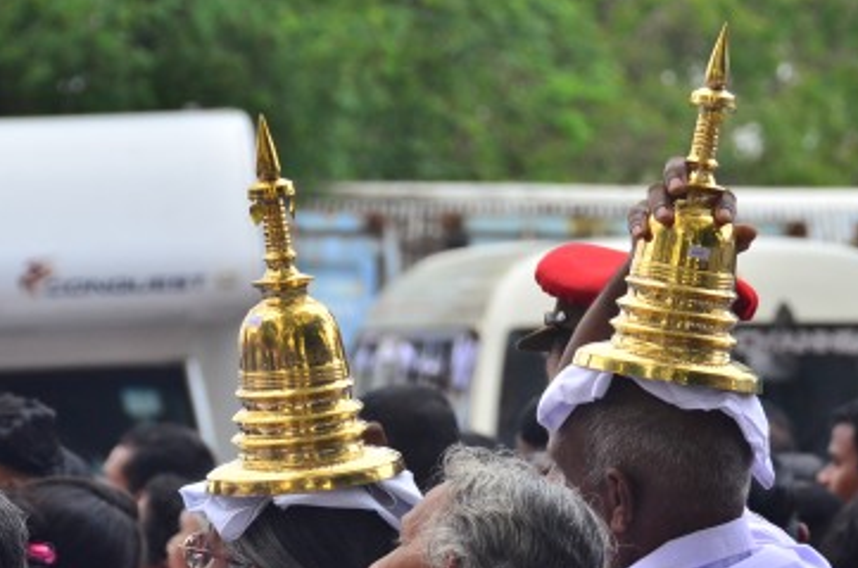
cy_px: 405
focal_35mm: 374
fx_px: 8894
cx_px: 651
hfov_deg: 5.5
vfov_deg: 3.7
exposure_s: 1/160
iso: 500
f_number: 9
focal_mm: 150
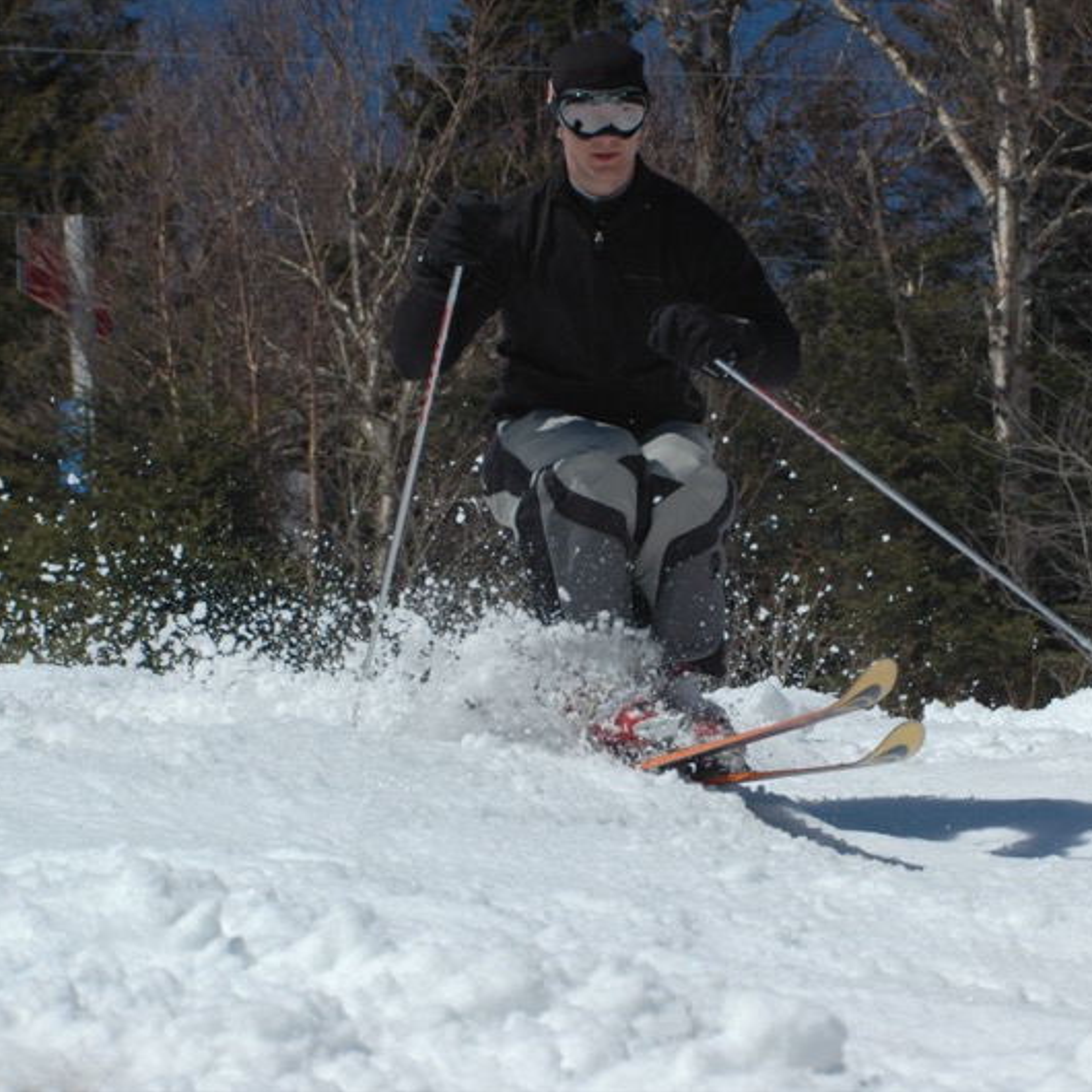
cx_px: 610
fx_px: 9267
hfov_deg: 6.7
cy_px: 546
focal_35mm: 260
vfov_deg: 6.7
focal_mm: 135
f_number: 8
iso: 200
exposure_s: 1/1000
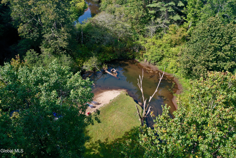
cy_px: 79
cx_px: 118
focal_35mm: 28
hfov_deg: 65.5
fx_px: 184
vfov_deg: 46.4
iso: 100
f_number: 3.2
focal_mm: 10.26
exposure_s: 1/30
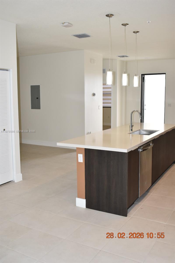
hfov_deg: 36.9
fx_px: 262
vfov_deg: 53.1
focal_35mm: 36
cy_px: 132
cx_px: 88
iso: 720
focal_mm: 24
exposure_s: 1/125
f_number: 5.6
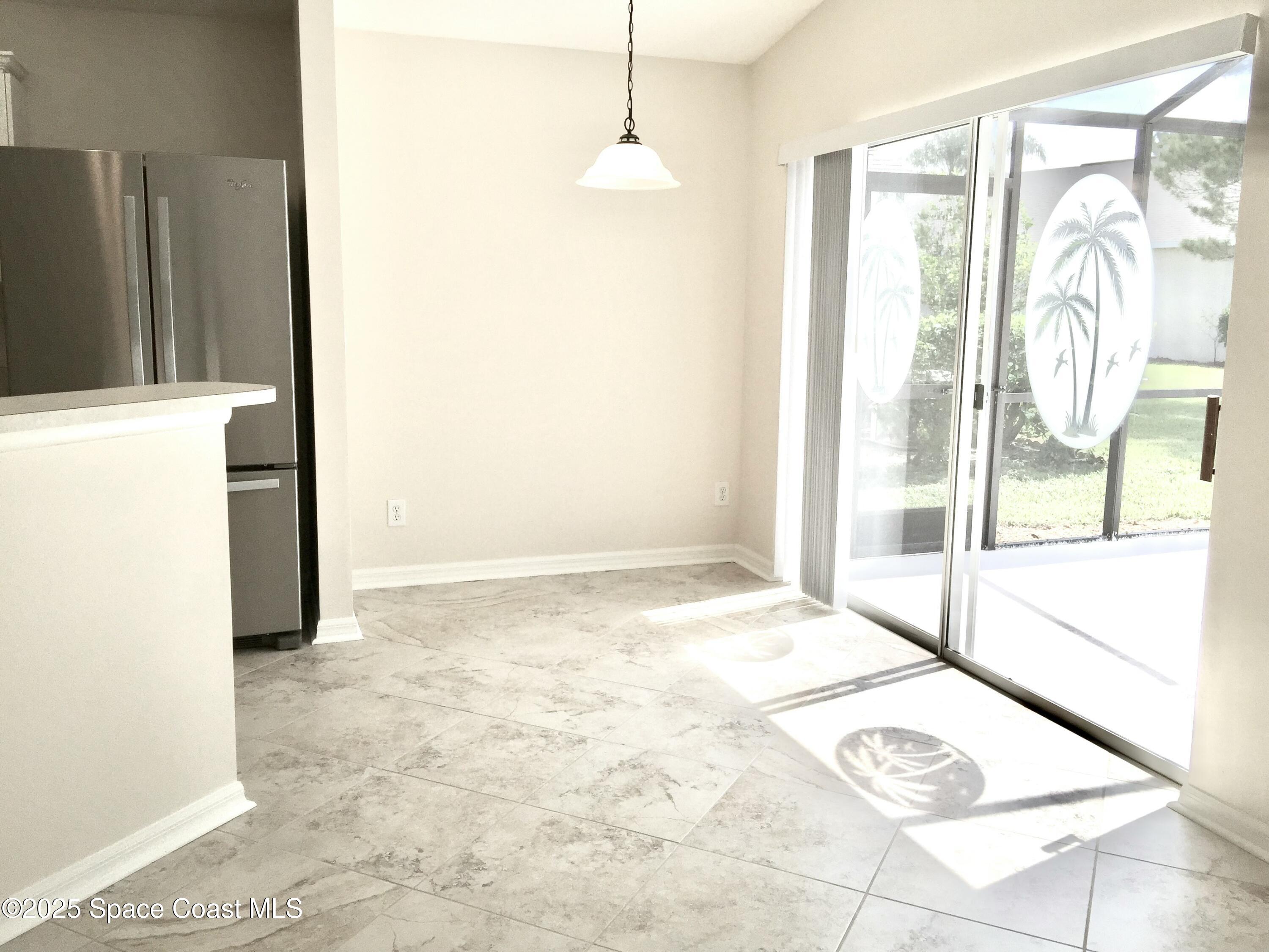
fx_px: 1063
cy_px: 476
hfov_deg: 61.7
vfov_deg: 48.2
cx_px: 634
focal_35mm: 29
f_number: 2.2
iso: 32
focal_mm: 4.15
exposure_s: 1/565
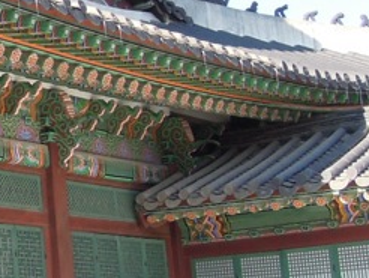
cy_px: 81
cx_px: -256
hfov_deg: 14.1
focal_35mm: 126
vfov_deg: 11.8
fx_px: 1344
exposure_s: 1/640
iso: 160
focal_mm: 5.5
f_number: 3
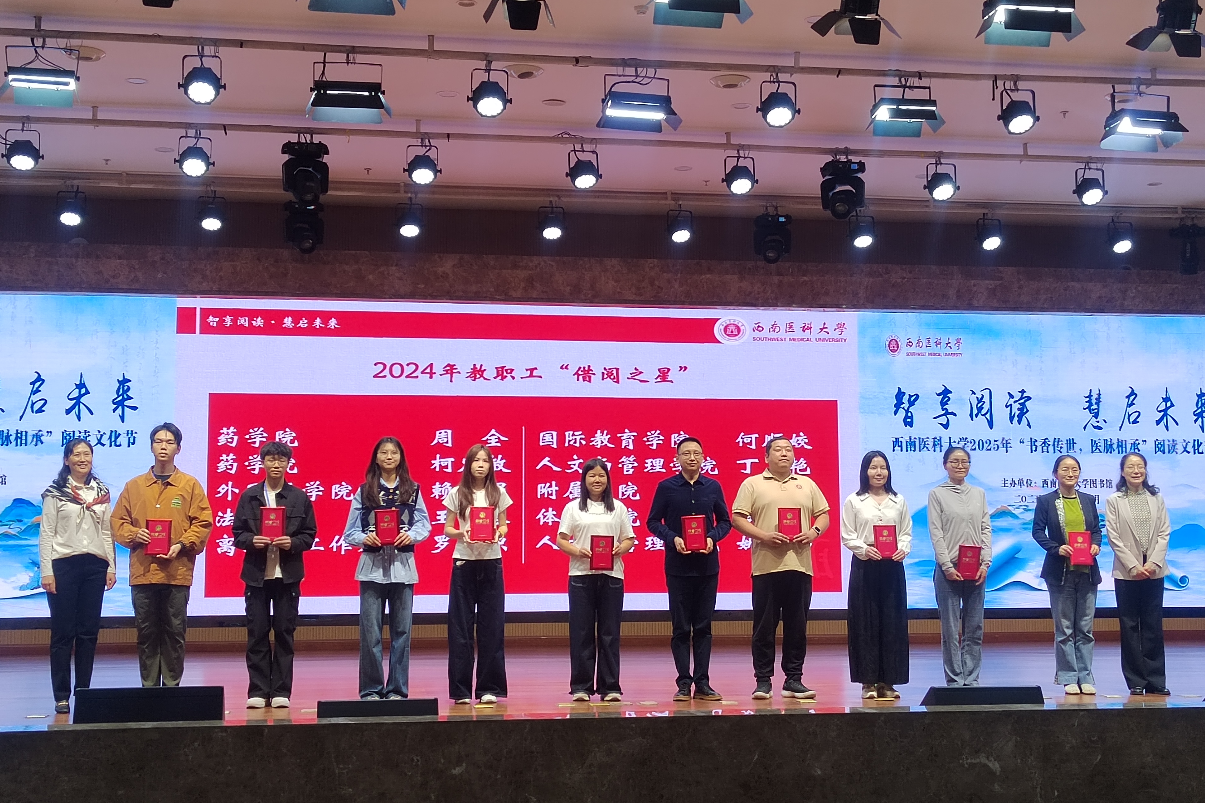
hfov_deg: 41.1
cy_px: 369
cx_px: 602
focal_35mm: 48
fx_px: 1607
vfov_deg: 28.1
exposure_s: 1/120
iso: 731
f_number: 1.9
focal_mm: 5.52
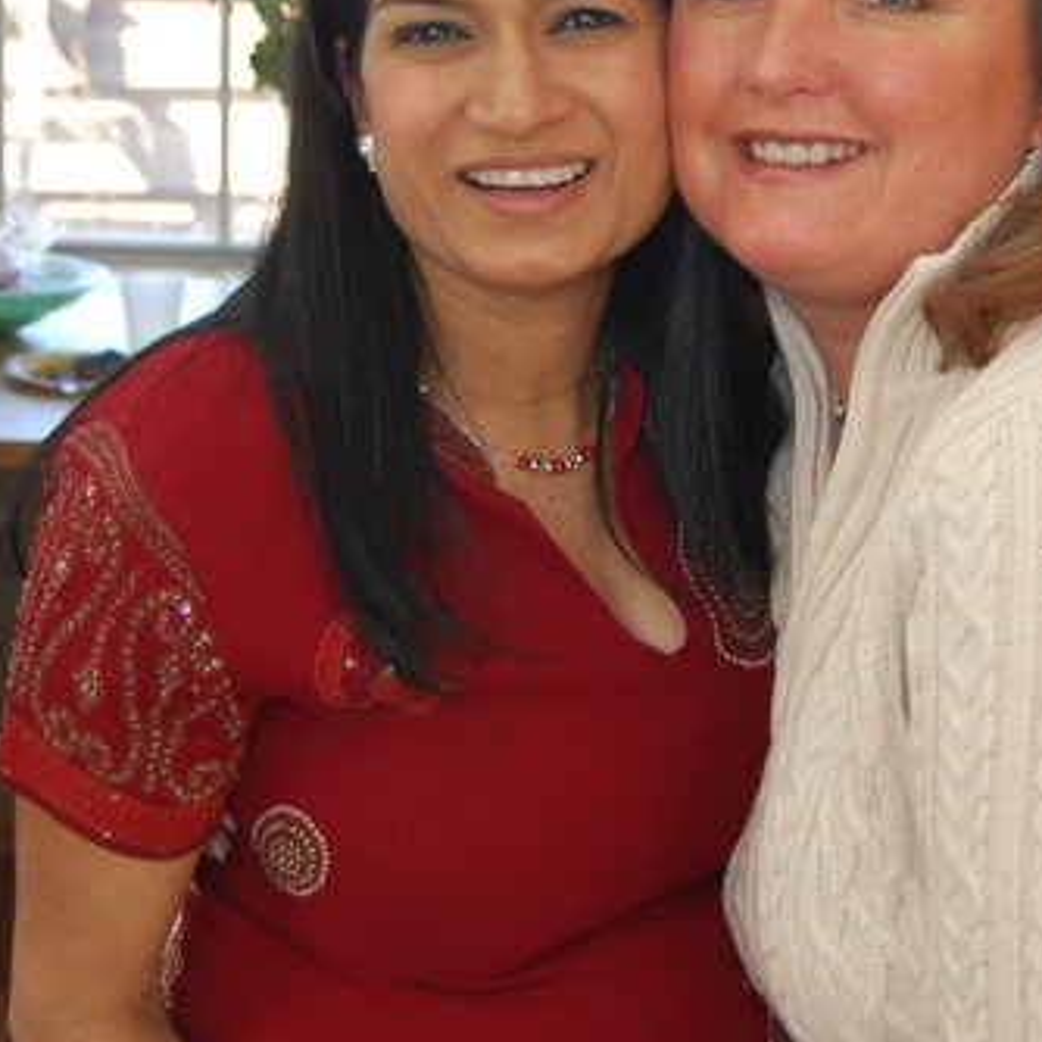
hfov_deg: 15.0
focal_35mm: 116
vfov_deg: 15.0
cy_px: 353
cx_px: 739
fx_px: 3951
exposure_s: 1/80
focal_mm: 38
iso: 400
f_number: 4.8
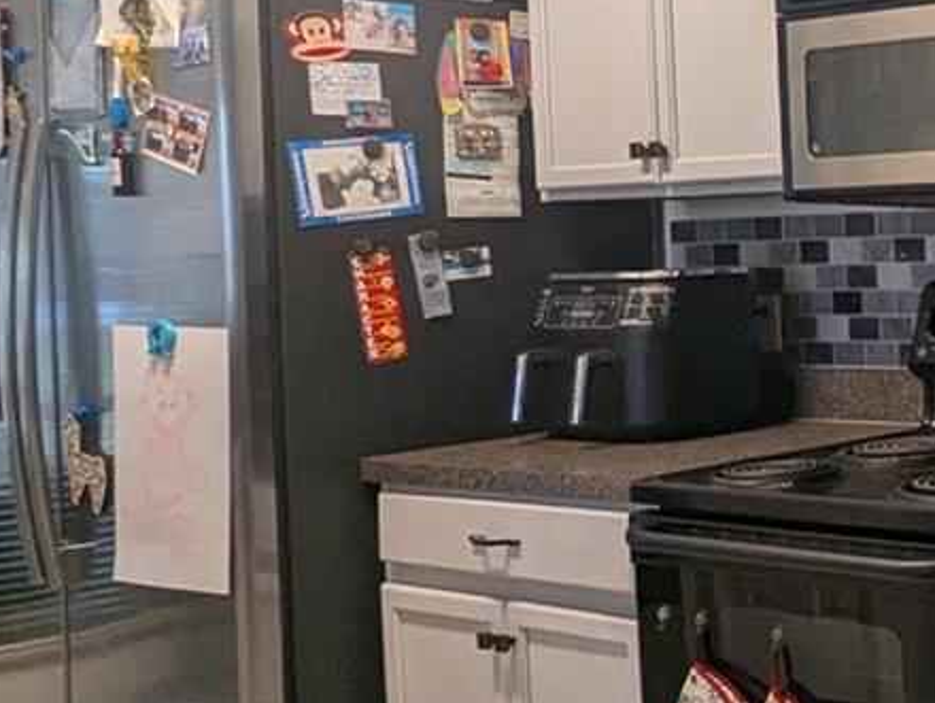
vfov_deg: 25.2
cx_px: 1490
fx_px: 1568
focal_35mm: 58
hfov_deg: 24.1
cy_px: 268
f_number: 2.2
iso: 168
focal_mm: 2.35
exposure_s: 1/60
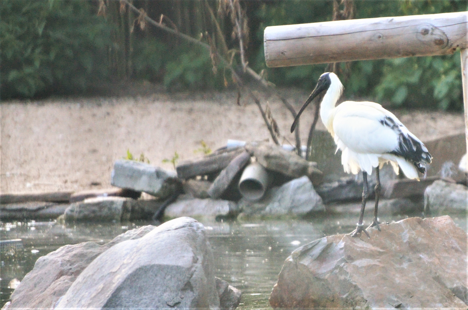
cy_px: 155
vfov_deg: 3.0
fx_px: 5838
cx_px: 234
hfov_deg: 4.6
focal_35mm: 450
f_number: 5.6
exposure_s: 1/500
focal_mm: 300
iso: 2500
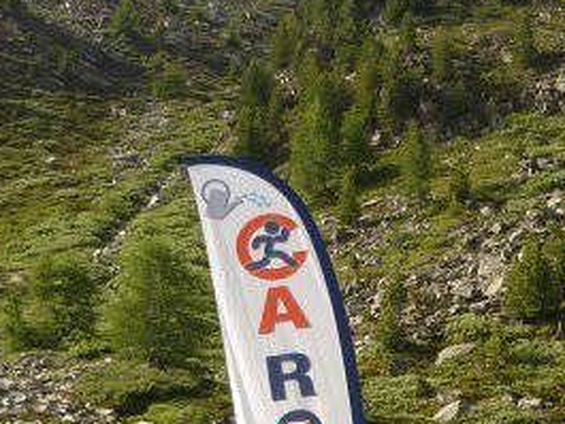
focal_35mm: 108
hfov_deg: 18.0
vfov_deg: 13.3
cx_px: 449
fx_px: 1764
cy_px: 524
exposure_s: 1/640
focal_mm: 5.5
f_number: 2.8
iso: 80
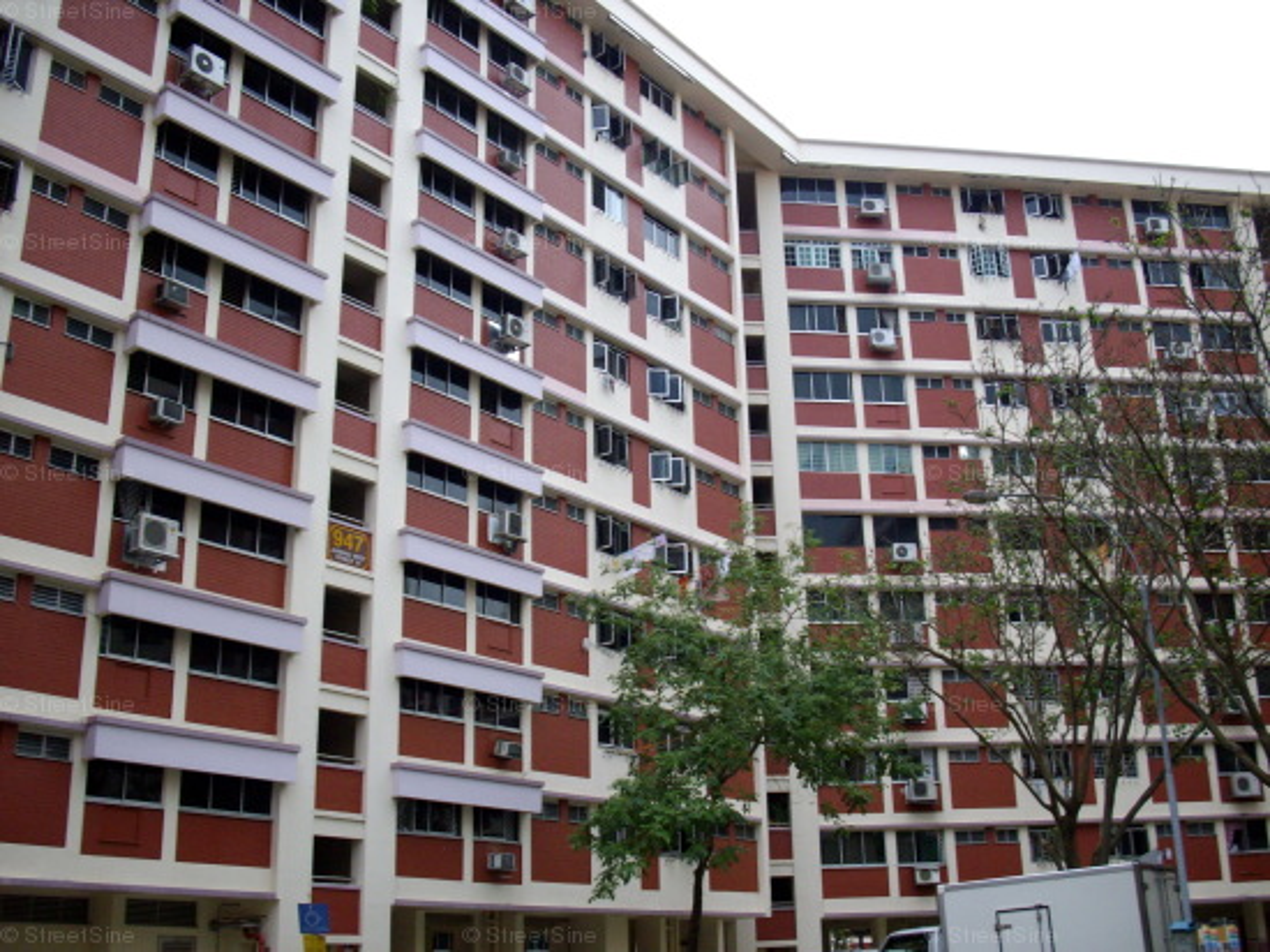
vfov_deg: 38.6
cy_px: 476
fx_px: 1357
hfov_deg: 50.2
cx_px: 635
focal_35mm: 37
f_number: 2.8
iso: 164
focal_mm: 6.2
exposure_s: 1/50
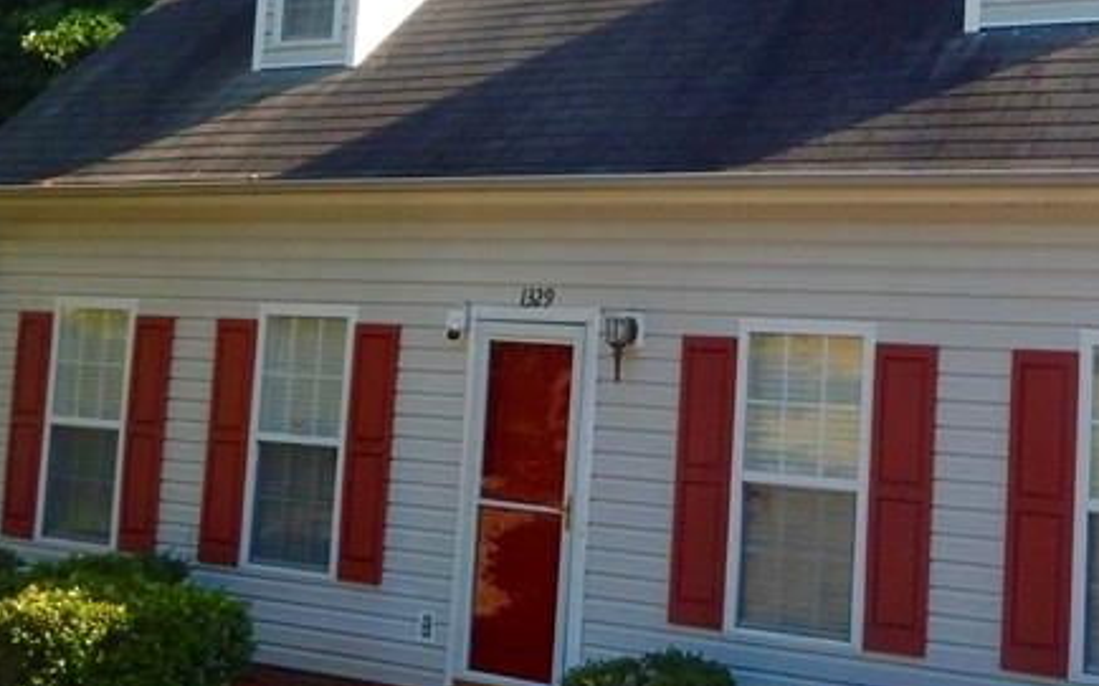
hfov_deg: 34.0
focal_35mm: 55
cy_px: 157
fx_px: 1647
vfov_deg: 23.3
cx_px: 1071
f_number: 3
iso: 125
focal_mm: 4
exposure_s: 1/800
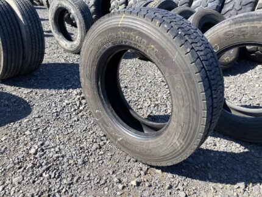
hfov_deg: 67.3
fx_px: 197
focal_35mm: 26
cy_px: 98
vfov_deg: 53.1
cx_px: 131
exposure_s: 1/981
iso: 32
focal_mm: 4.25
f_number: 1.8
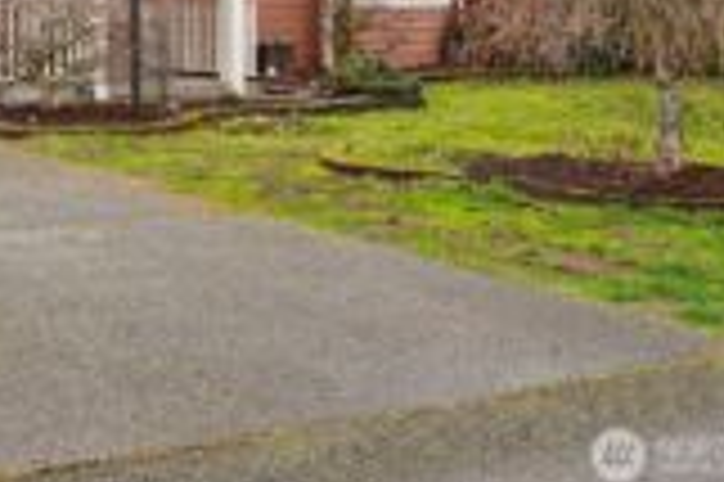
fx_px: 1647
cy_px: -106
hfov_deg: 23.4
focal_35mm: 82
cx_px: -49
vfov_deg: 15.9
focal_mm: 22
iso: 400
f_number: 8
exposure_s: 1/125
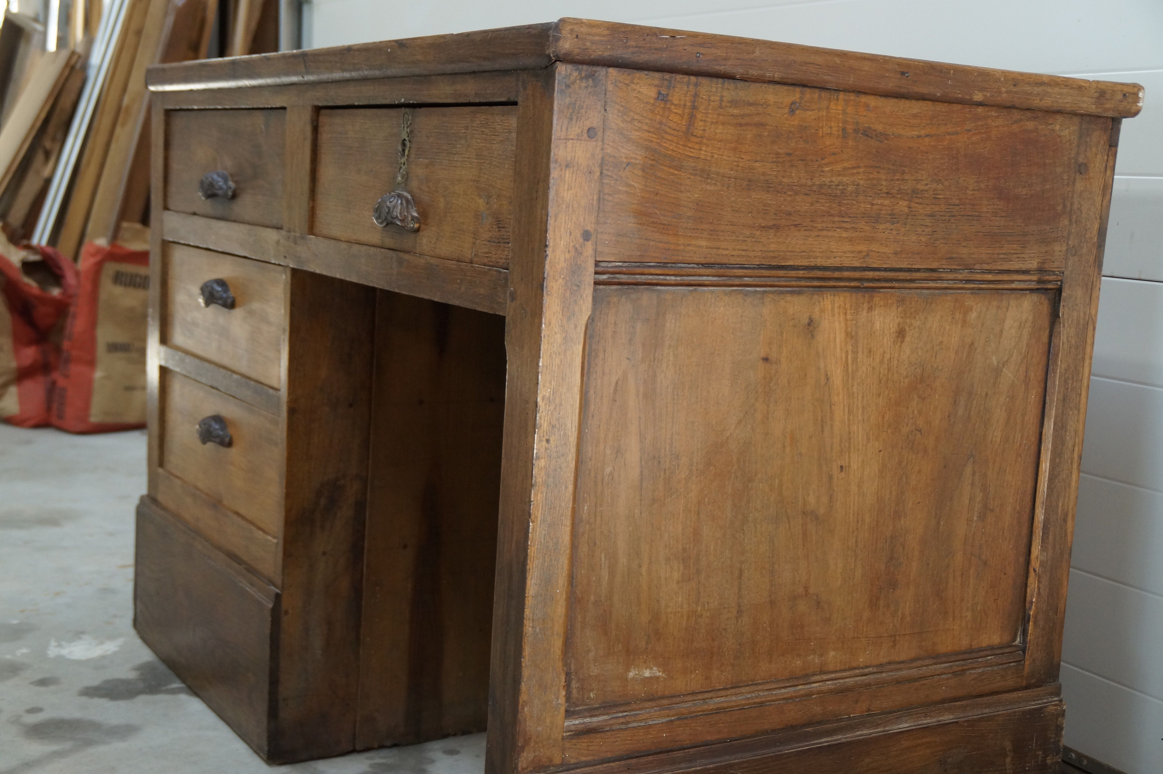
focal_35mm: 45
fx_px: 1453
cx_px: 582
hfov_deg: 43.6
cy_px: 387
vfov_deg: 29.8
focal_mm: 30
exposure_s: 1/60
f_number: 4
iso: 800
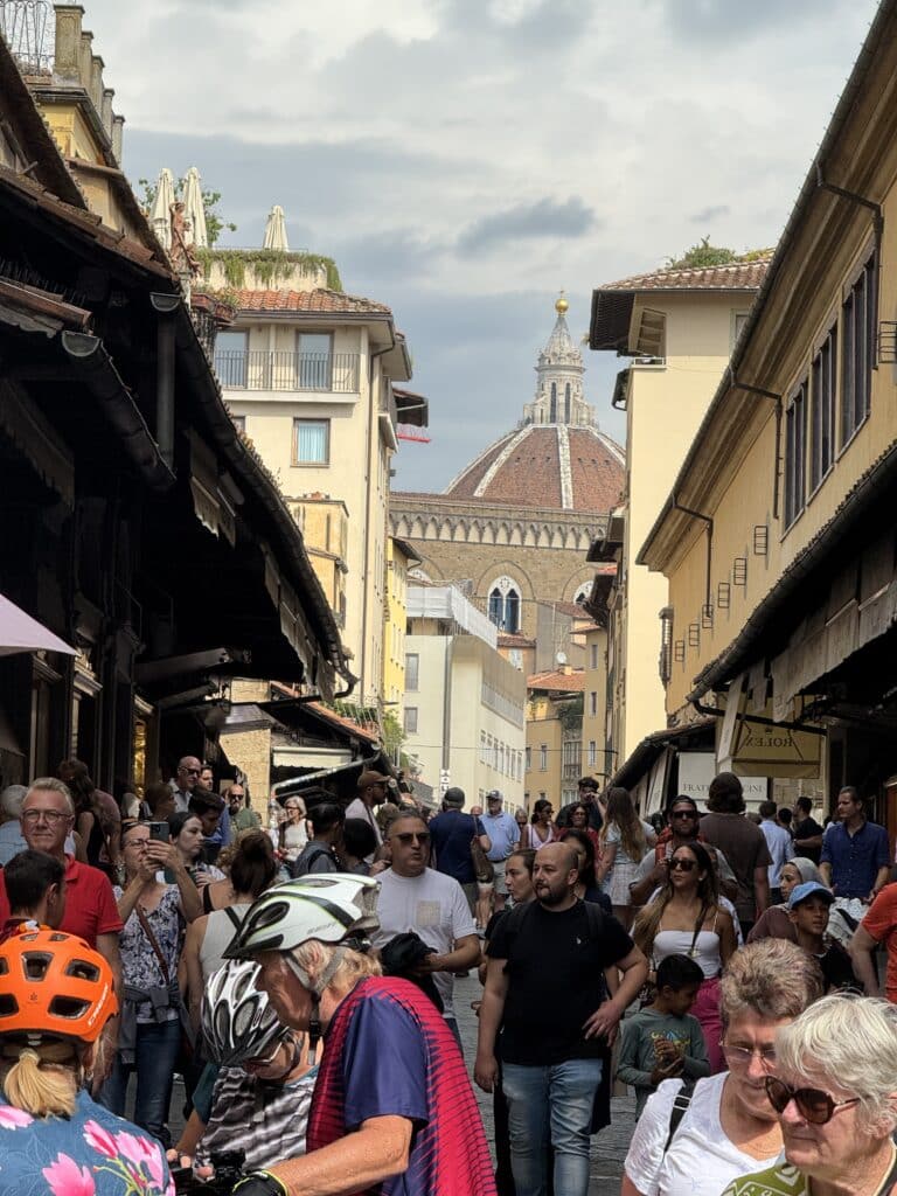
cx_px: 448
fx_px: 4146
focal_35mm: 120
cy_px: 598
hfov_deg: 12.3
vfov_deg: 16.4
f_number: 2.8
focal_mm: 15.66
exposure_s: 1/1096
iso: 50
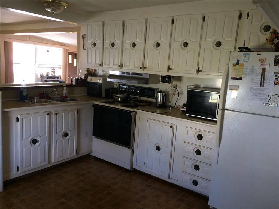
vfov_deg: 48.2
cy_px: 104
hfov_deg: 61.7
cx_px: 140
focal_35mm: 29
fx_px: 234
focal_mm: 4.15
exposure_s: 1/30
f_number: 2.2
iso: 80
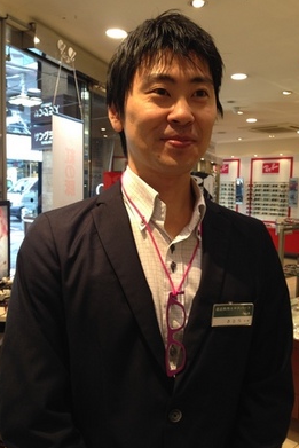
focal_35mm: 35
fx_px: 436
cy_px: 226
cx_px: 154
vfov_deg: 54.4
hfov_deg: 37.9
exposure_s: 1/25
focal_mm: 4.12
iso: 50
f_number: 2.4
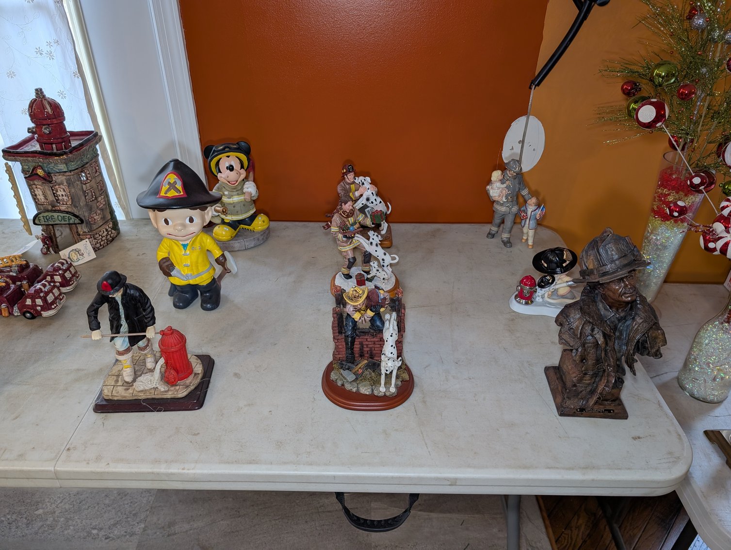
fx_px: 508
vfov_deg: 56.9
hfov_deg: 71.5
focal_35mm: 24
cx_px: 366
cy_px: 275
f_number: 1.68
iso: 56
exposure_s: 1/60
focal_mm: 6.9
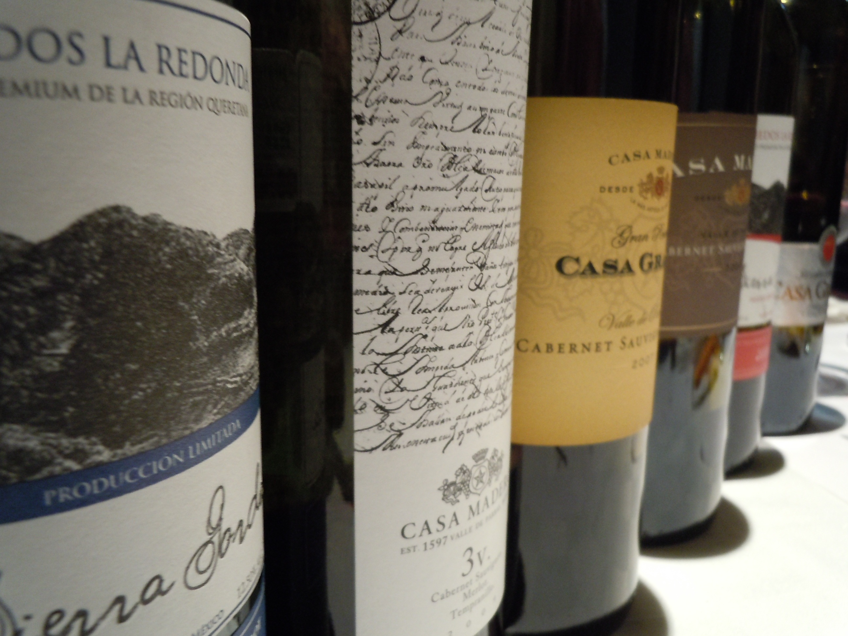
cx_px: 424
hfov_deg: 63.4
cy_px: 318
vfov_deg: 49.7
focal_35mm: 28
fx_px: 686
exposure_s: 1/13
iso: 400
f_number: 3.7
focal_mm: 5
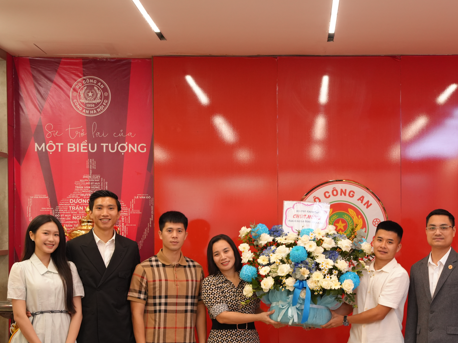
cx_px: 309
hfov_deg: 23.1
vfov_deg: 17.5
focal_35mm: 84
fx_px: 1113
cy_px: 241
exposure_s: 1/160
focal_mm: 55.1
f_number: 4.5
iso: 1600
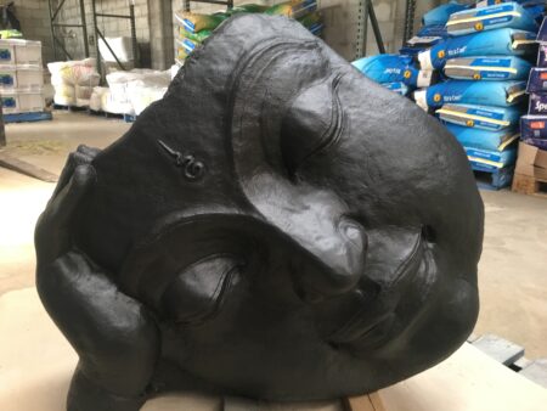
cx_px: 274
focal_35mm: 29
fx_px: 459
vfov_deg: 48.3
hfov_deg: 61.6
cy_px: 206
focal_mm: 4.15
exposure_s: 1/33
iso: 125
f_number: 2.2
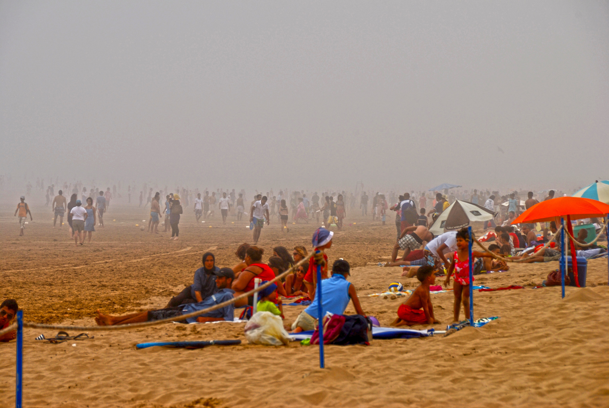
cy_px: 204
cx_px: 304
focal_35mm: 195
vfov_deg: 7.1
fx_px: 3302
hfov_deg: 10.5
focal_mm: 130
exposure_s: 1/125
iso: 100
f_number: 9
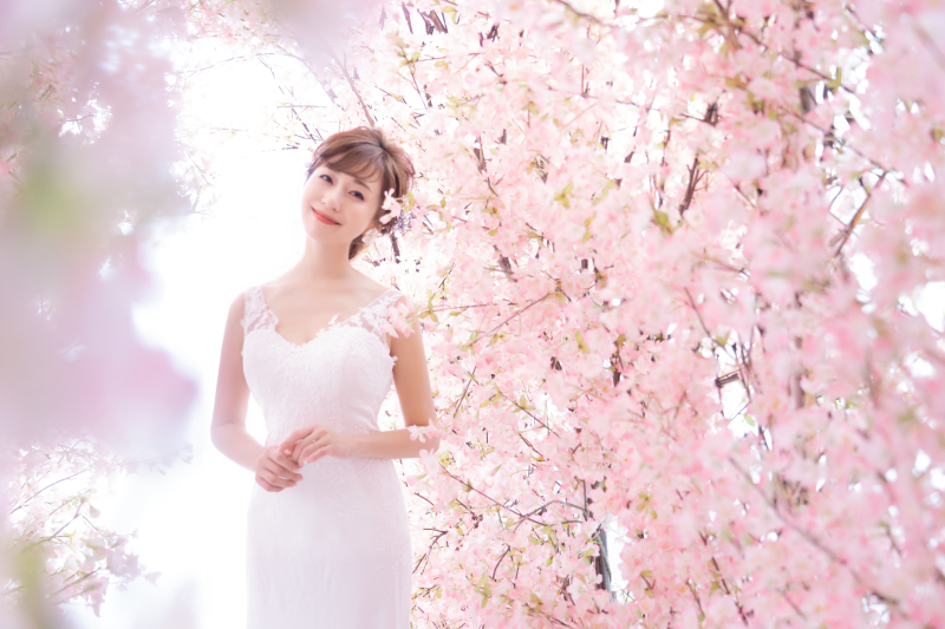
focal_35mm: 45
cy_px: 314
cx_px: 472
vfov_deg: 29.9
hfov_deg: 43.6
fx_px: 1181
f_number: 4
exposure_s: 1/60
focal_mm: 45
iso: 1000
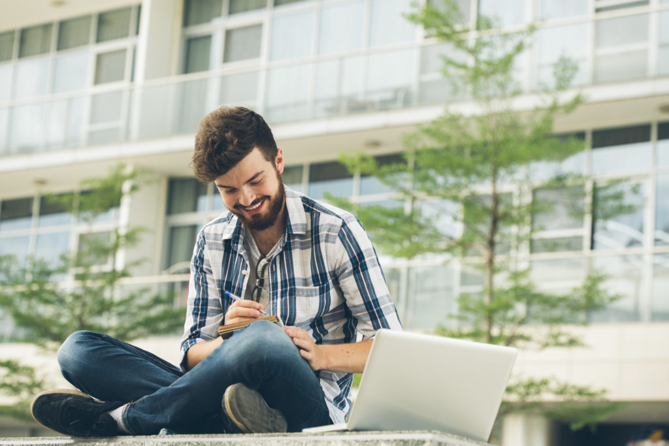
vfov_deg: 15.2
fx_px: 1673
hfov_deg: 22.6
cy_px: 223
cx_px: 334
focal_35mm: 90
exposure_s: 1/640
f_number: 4.5
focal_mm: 90
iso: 400
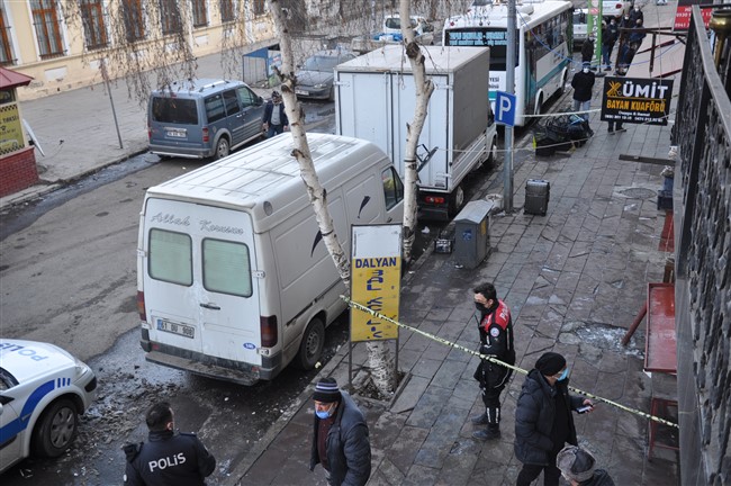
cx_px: 366
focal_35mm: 38
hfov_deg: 51.3
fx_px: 761
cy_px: 243
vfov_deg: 35.4
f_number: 4
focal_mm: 25
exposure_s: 1/60
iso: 200
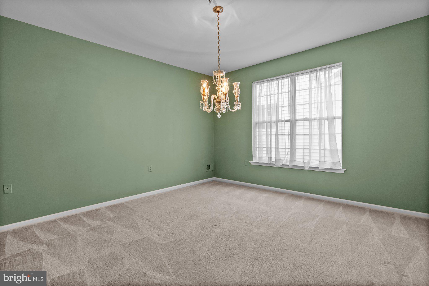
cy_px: 143
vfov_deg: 70.5
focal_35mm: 17
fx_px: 203
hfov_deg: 93.2
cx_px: 214
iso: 800
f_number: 8
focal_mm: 17
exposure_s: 1/30
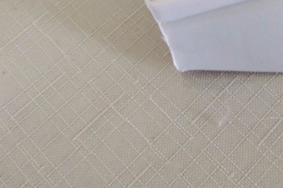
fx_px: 605
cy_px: -94
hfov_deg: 24.4
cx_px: 320
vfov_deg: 16.2
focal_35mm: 77
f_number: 3
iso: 180
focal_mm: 4.3
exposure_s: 1/30
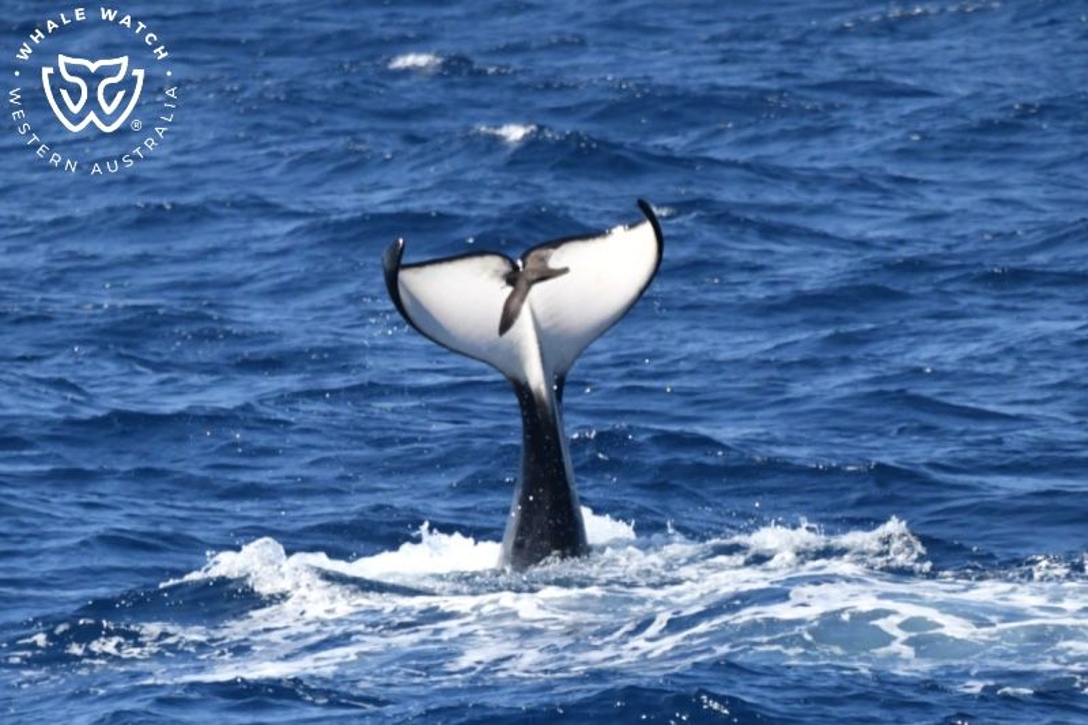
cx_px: 544
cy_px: 362
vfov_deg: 2.3
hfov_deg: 3.4
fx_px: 18128
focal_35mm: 600
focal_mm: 600
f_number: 6.3
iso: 1800
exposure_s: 1/8000
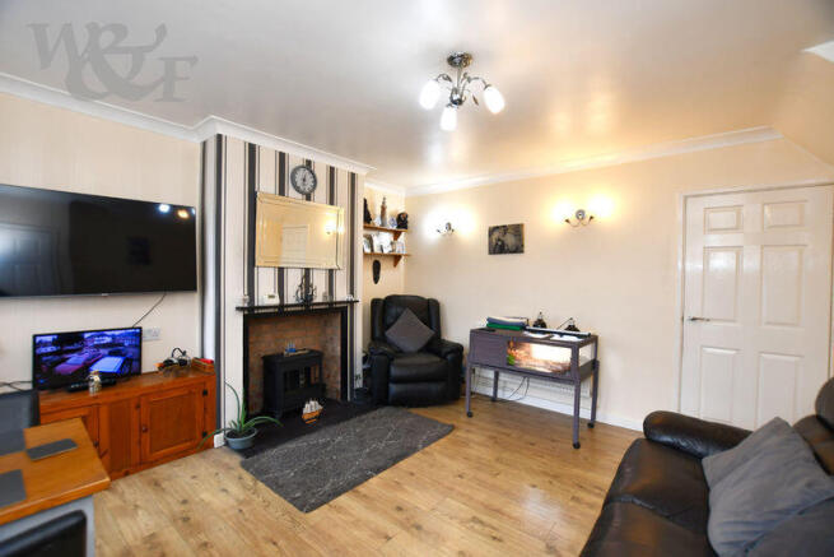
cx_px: 417
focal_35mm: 15
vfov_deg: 77.4
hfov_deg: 100.4
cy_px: 278
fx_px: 348
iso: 360
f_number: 4
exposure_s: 1/60
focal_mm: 10
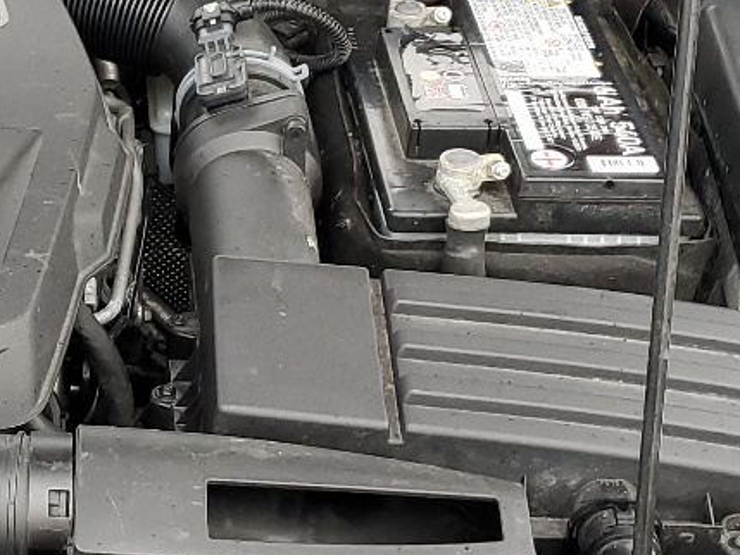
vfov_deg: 15.2
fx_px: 2074
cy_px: 190
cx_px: -126
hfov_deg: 19.2
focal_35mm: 97
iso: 70
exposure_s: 1/120
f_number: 1.5
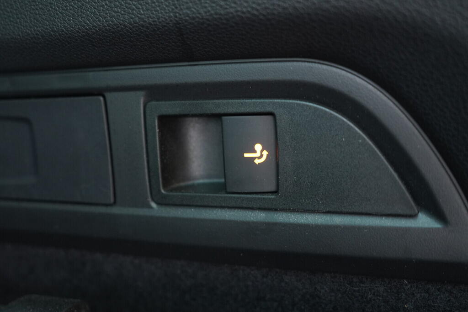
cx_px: 234
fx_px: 468
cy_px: 156
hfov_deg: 53.1
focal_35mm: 36
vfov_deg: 36.9
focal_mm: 24
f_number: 2.8
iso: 1000
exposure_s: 1/40
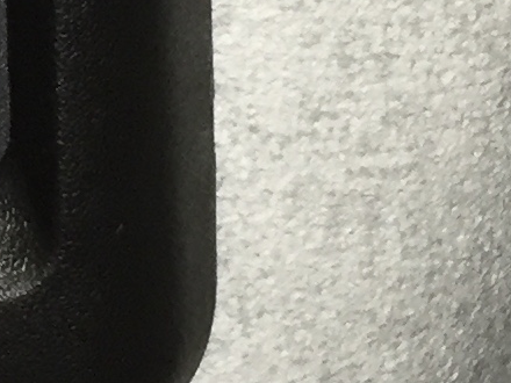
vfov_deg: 6.9
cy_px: -100
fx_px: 3174
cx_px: -519
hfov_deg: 8.7
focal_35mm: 215
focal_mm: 4.15
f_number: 2.2
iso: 100
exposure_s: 1/33
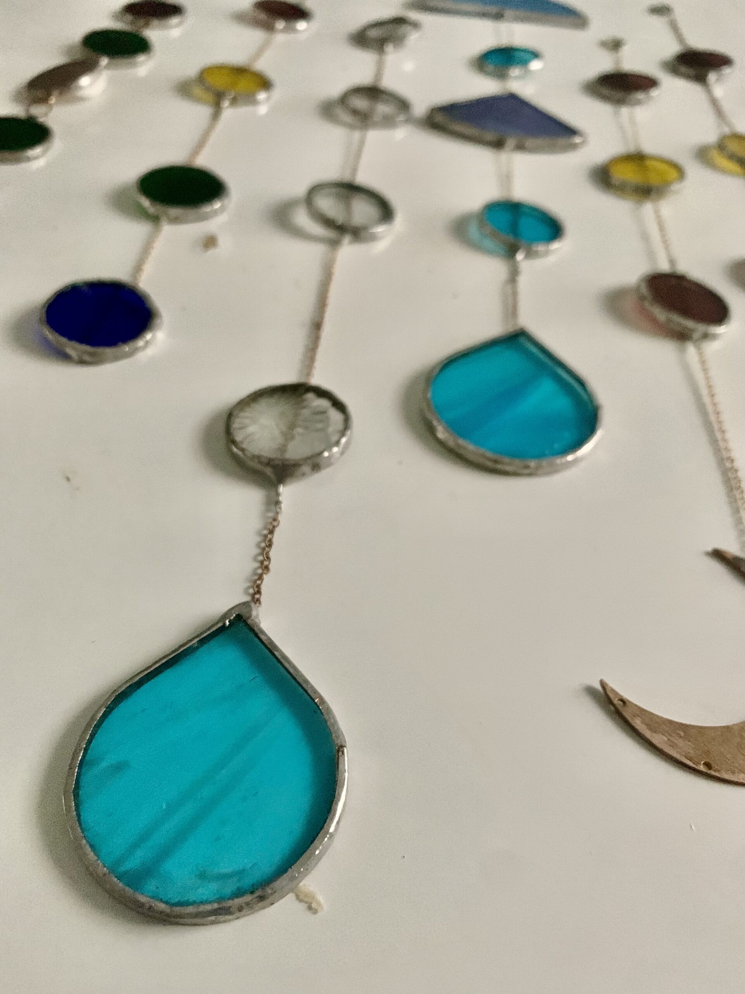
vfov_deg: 67.3
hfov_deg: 53.1
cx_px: 372
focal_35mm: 26
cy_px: 497
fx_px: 746
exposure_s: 1/29
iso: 800
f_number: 1.8
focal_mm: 4.25
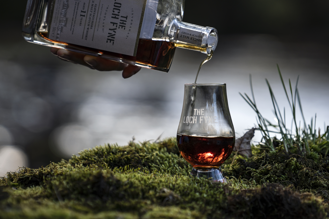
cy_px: 110
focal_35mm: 300
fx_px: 2742
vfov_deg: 4.6
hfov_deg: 6.9
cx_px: 164
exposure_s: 1/160
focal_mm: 200
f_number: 4
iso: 200
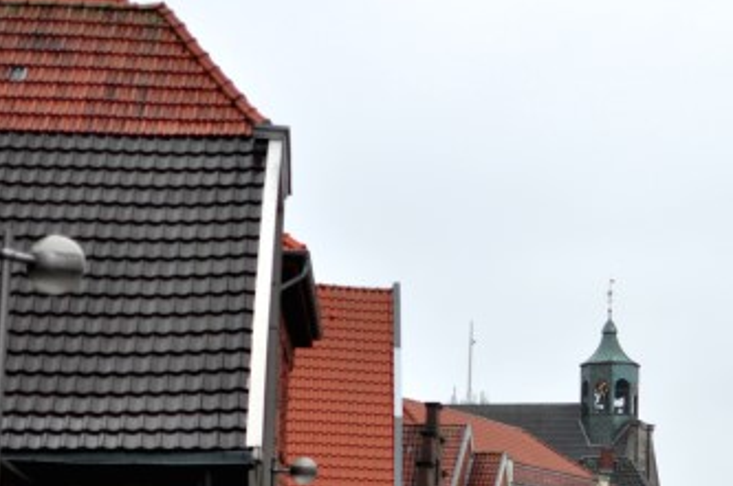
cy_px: 347
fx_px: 2320
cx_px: 789
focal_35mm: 114
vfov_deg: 11.9
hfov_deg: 17.4
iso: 400
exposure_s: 1/1250
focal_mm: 35
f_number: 2.2
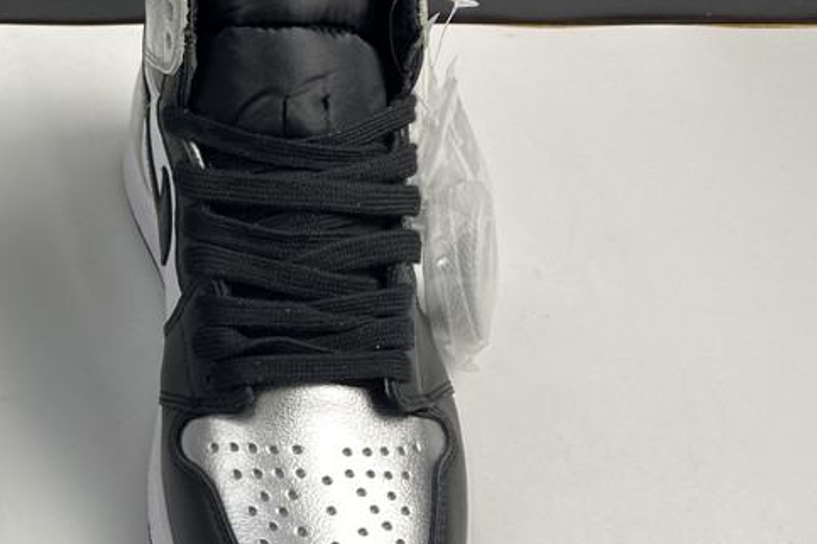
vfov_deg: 24.2
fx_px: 1271
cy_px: 294
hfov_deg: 32.9
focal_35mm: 56
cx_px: 15
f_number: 1.8
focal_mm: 4.25
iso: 40
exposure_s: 1/100
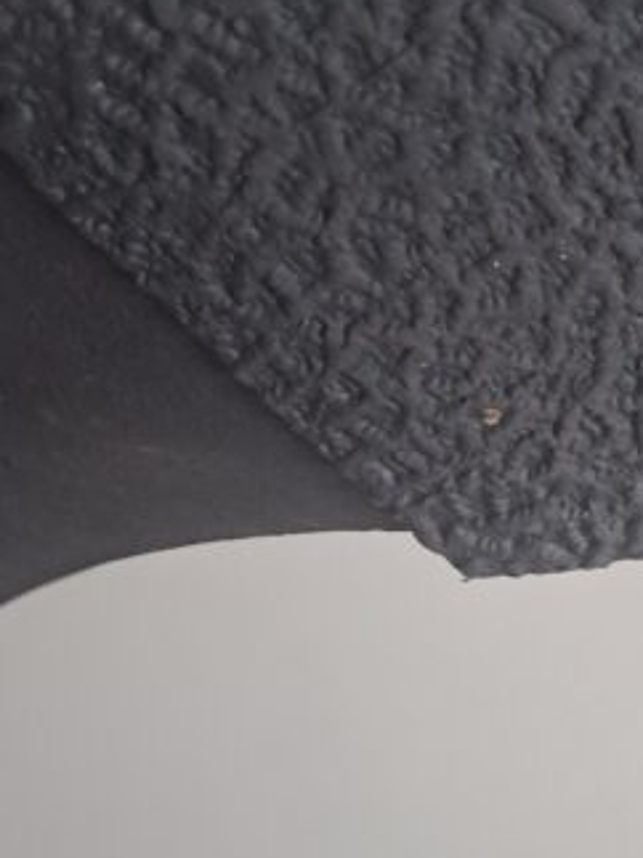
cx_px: 691
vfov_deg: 33.7
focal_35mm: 57
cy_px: 345
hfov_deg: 24.1
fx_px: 1413
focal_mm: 5.54
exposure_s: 1/25
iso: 400
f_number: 1.8
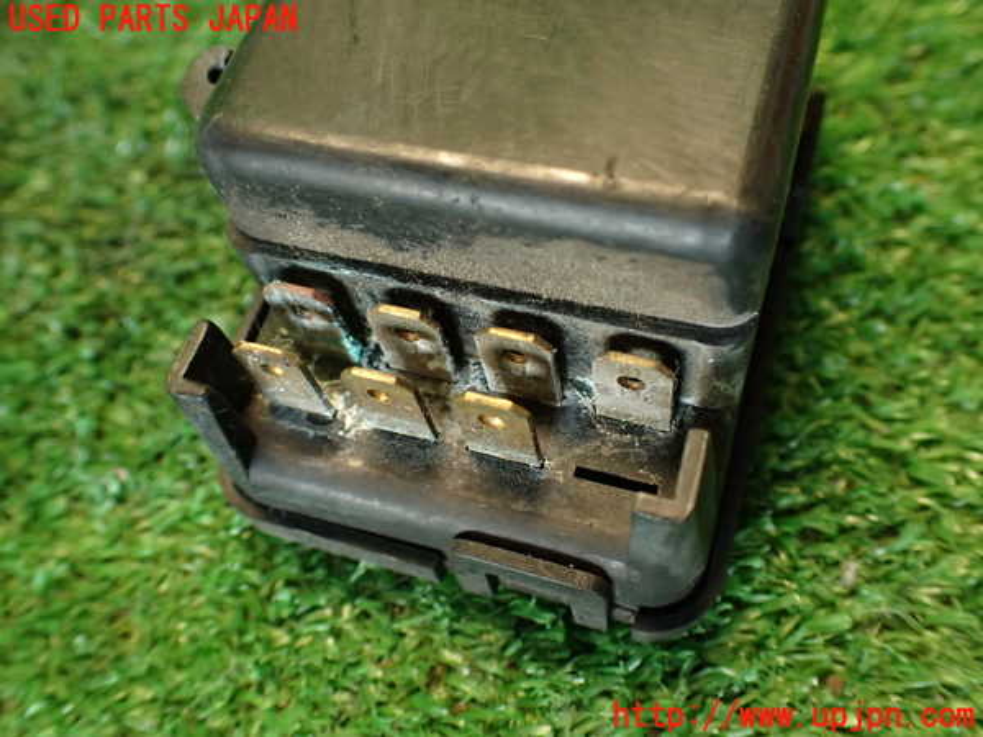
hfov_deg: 56.8
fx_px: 909
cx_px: 492
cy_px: 368
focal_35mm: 32
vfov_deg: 44.2
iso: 400
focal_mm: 5.79
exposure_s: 1/30
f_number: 2.4
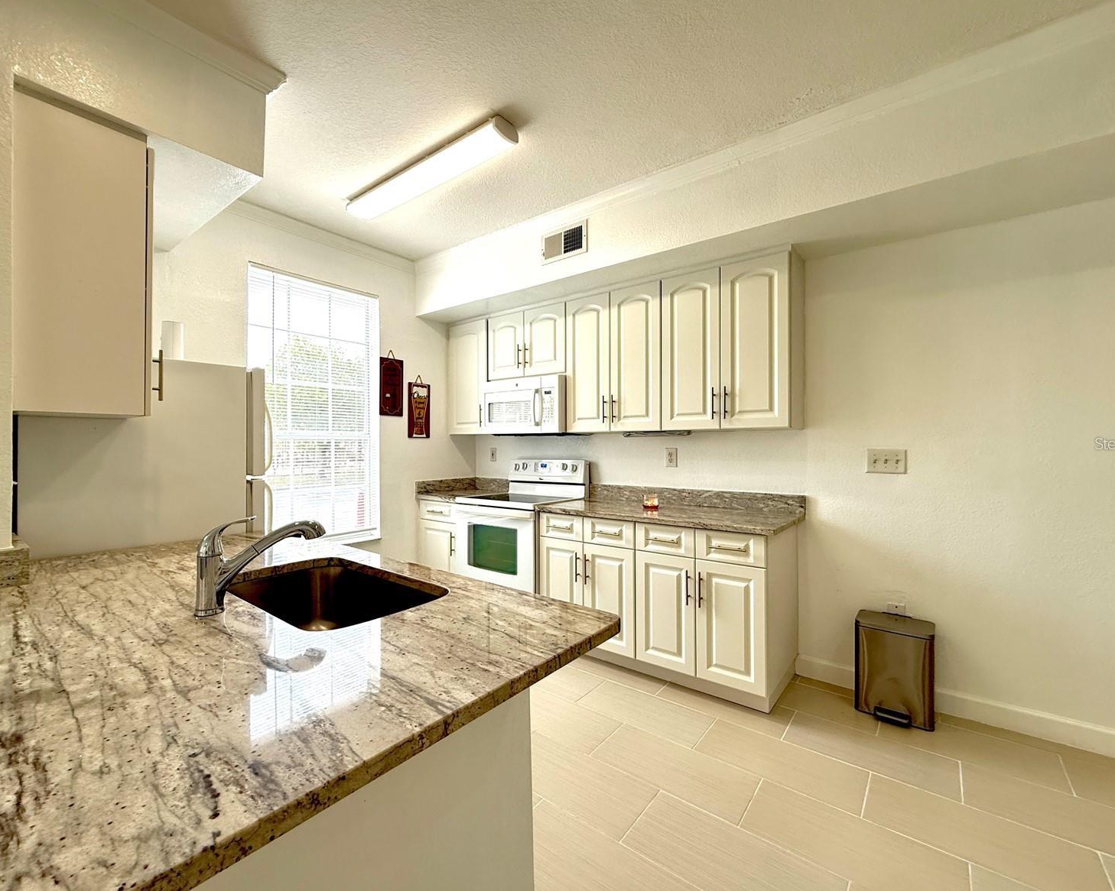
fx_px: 495
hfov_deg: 96.8
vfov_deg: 84.0
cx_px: 555
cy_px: 443
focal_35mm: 15
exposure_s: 1/120
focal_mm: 2.22
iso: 200
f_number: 2.2
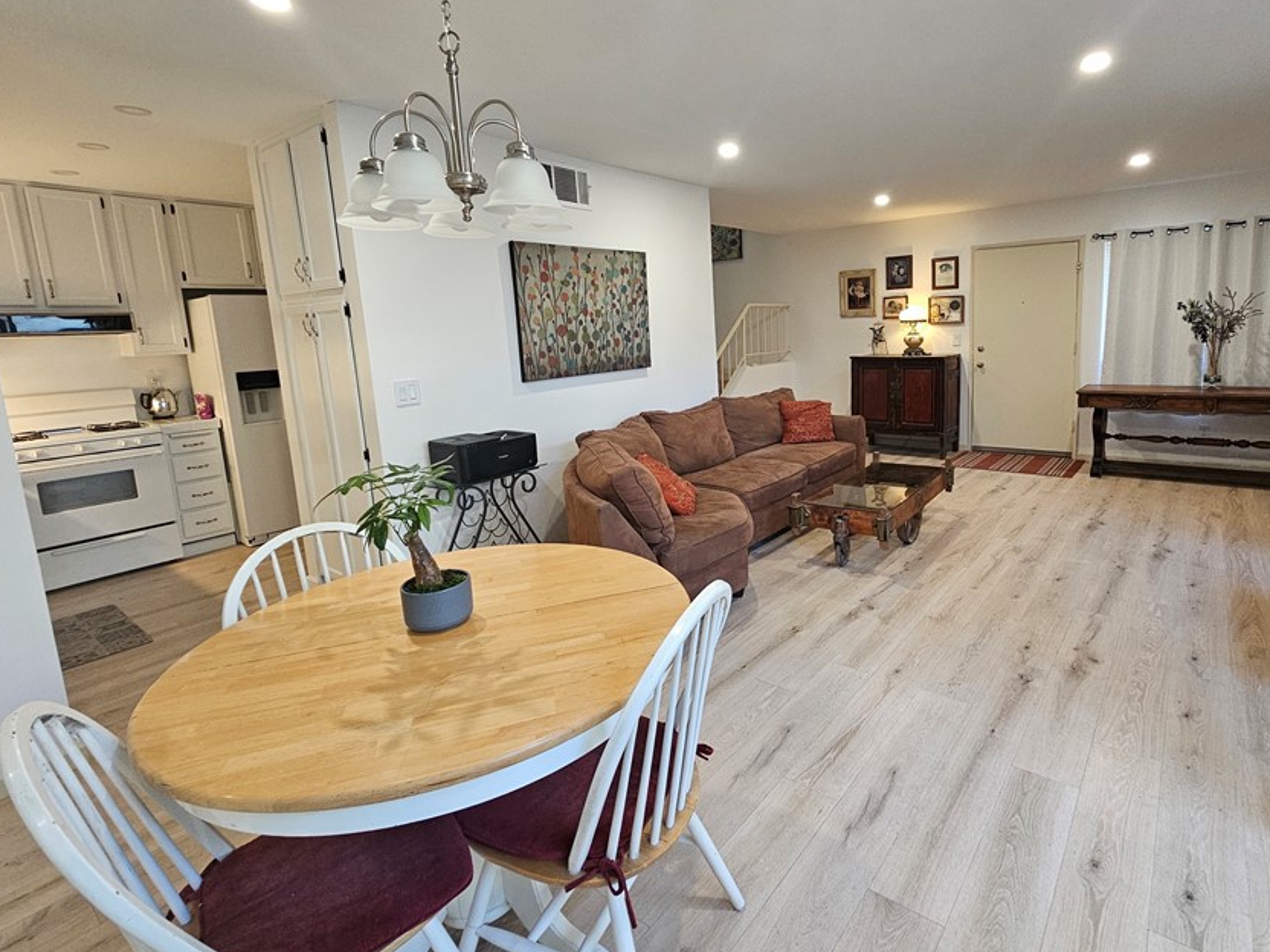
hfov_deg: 93.7
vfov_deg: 77.9
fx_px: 587
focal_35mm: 16
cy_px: 426
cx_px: 739
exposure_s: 1/60
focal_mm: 2.2
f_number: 2.2
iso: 400
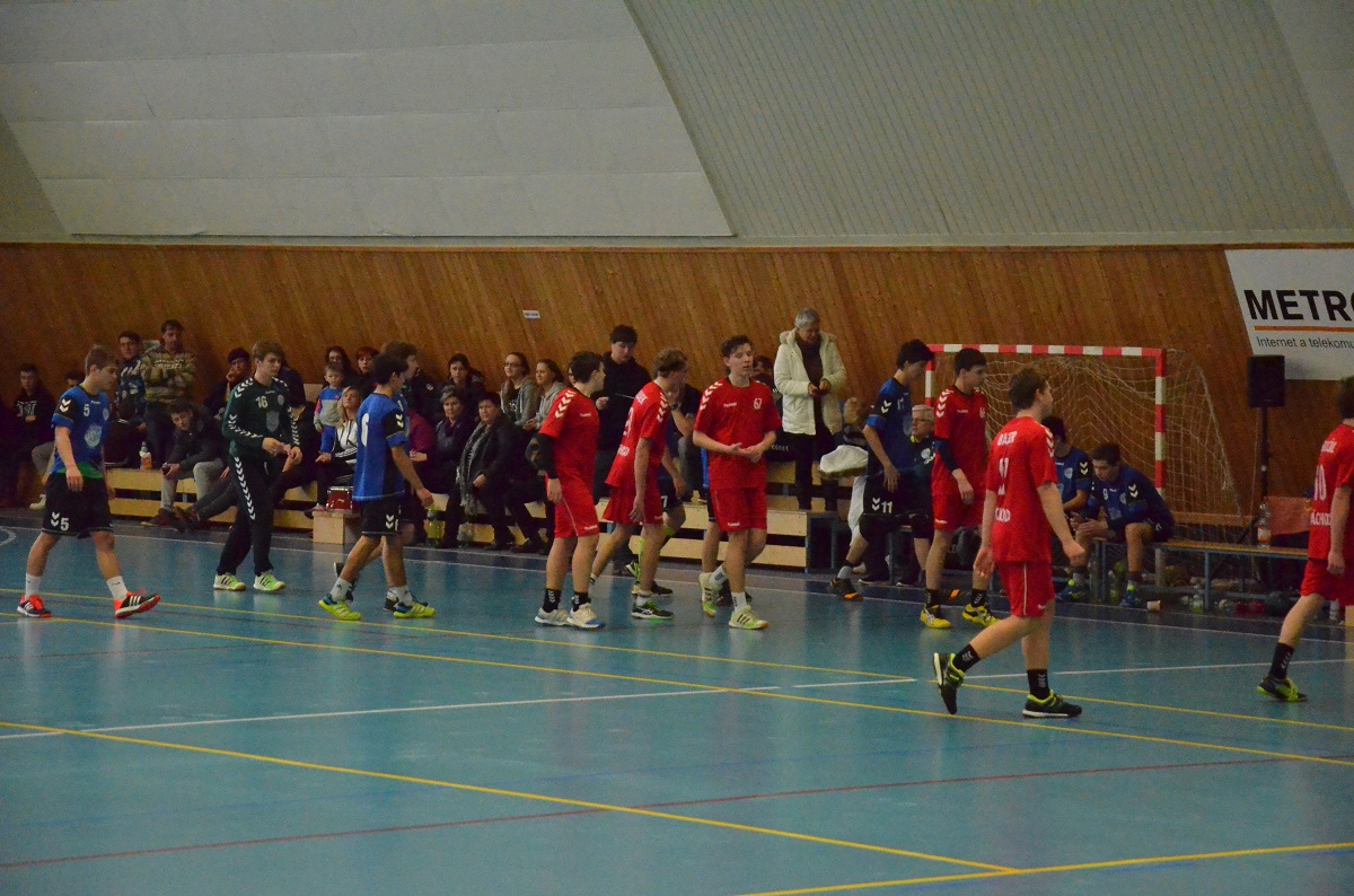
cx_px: 677
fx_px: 4784
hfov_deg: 16.1
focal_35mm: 128
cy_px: 448
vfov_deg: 10.7
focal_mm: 85
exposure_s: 1/1000
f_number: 6.3
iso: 6400
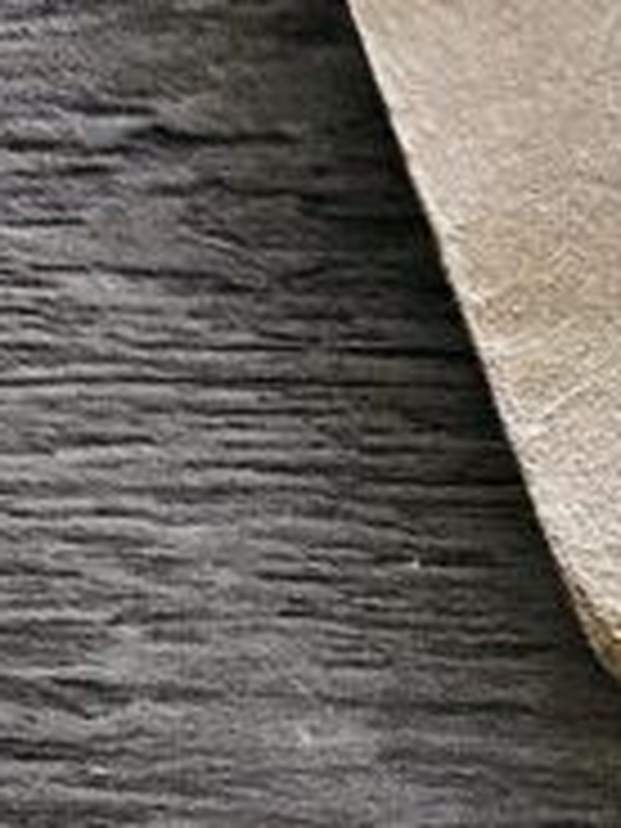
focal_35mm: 128
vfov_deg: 14.3
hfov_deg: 10.2
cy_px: 1296
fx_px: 3062
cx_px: 1454
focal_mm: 5.4
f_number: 1.8
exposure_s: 1/182
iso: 200
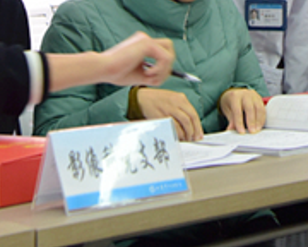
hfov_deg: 13.1
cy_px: -132
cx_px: 298
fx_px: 1331
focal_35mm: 146
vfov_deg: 10.2
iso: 1250
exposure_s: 1/80
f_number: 4.5
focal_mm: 35
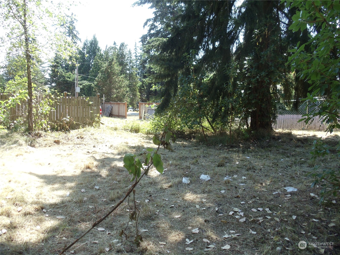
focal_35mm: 44
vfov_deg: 32.9
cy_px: 128
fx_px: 432
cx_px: 170
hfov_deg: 42.9
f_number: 3.5
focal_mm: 6
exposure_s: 1/250
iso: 200
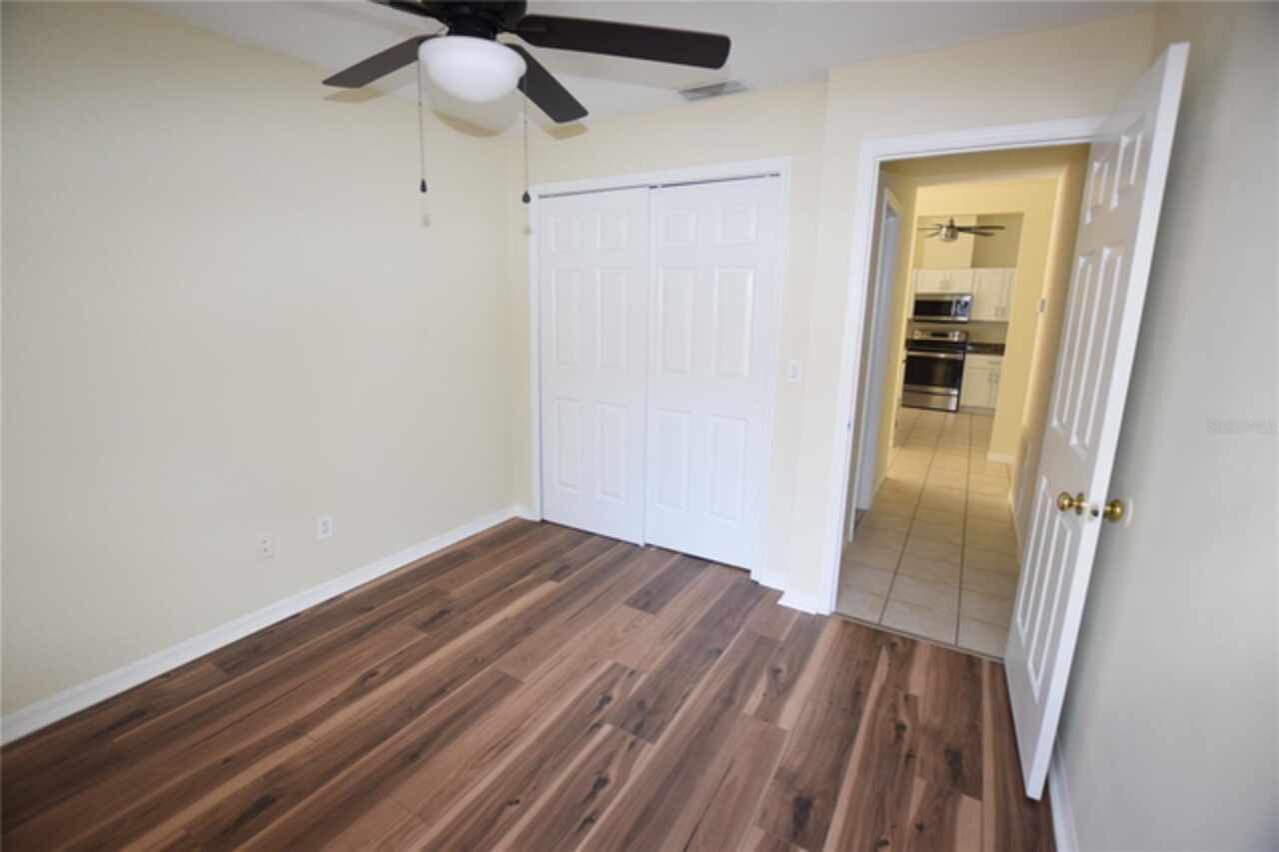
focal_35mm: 15
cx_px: 640
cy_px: 426
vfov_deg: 77.3
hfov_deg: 100.4
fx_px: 533
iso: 800
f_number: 4.5
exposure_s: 1/80
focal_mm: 10
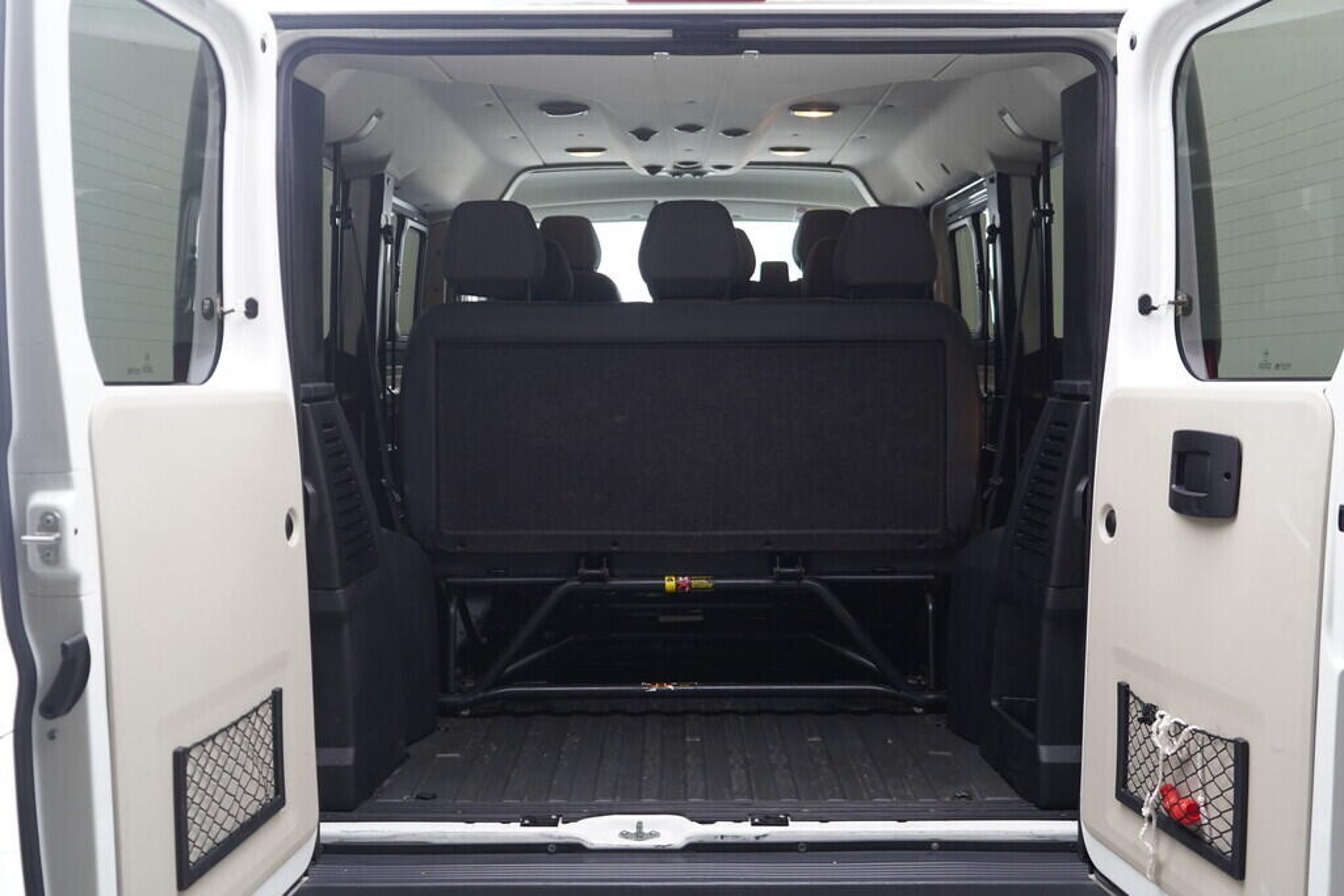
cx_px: 672
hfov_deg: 53.1
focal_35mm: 36
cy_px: 448
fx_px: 1344
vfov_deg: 36.9
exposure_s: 1/40
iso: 320
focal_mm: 24
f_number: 2.8
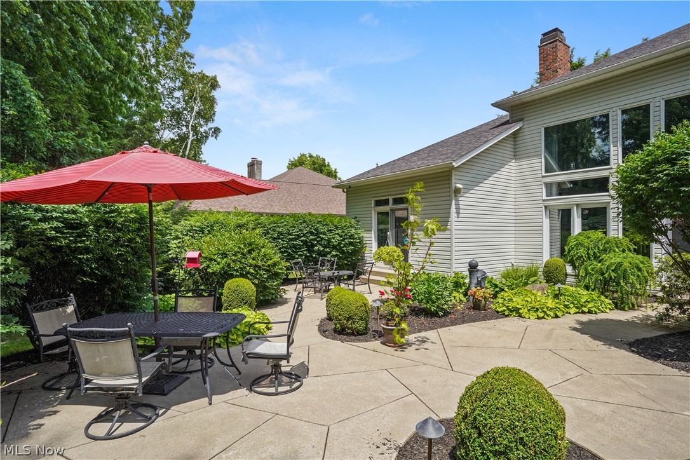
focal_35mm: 18
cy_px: 230
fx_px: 345
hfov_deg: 90.0
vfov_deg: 67.4
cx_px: 345
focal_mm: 18
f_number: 8
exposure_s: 1/800
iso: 2500
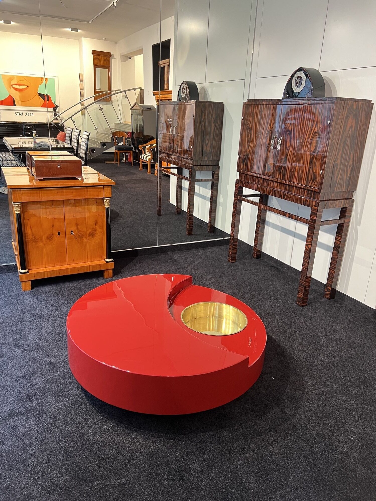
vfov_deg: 67.3
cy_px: 250
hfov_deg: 53.0
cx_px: 188
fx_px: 377
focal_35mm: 26
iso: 200
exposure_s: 1/50
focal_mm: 5.7
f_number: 1.5
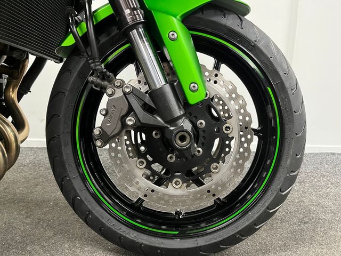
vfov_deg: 53.1
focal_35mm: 26
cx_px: 170
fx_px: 256
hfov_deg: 67.3
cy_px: 128
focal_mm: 5.1
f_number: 1.6
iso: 500
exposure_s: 1/50
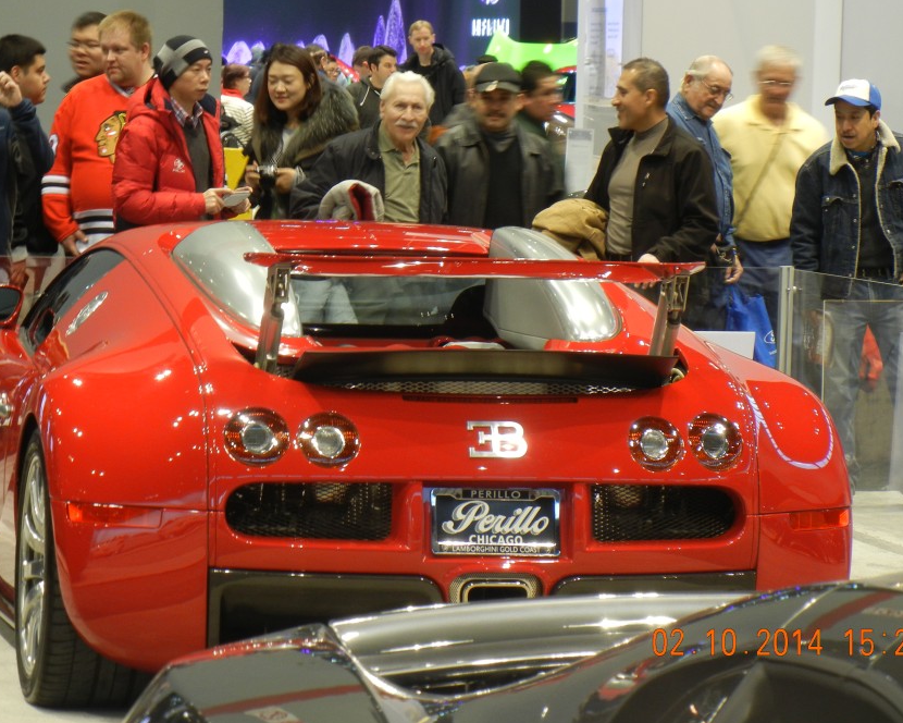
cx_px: 437
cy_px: 311
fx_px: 4891
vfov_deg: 8.4
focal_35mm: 183
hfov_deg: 10.5
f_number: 4.6
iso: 200
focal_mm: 27.4
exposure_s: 1/12.8
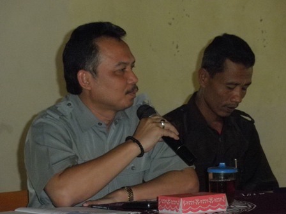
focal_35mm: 180
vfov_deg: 8.2
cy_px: 107
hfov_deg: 11.0
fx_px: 1487
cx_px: 143
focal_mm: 31.9
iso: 1000
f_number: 5.7
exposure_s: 1/200
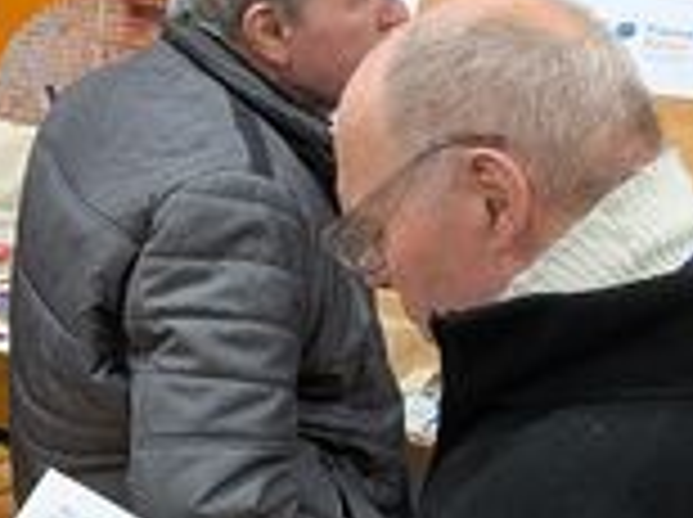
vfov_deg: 12.4
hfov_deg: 16.2
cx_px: 0
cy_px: 207
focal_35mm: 119
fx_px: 2379
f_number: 1.89
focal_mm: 5.43
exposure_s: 1/50
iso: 200
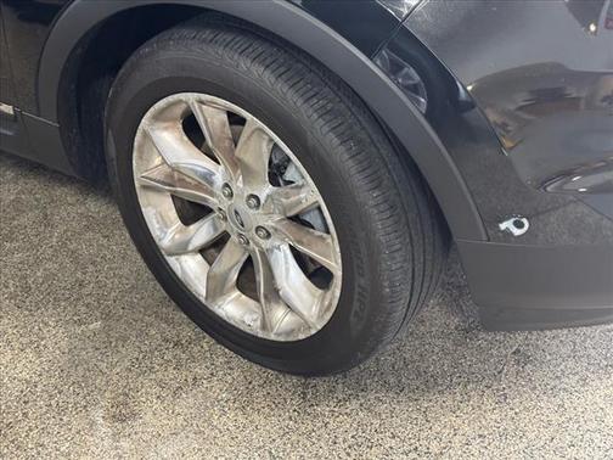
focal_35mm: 48
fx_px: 850
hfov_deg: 39.7
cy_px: 230
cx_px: 306
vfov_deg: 30.3
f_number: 1.78
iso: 250
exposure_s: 1/40
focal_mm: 6.76
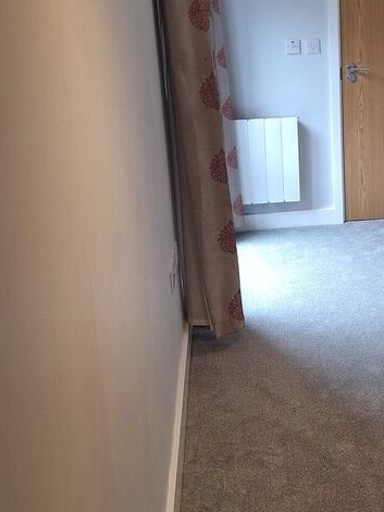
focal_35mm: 50
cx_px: 336
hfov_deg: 28.1
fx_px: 740
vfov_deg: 38.0
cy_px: 198
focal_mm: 5.54
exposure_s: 1/50
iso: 100
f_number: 1.8
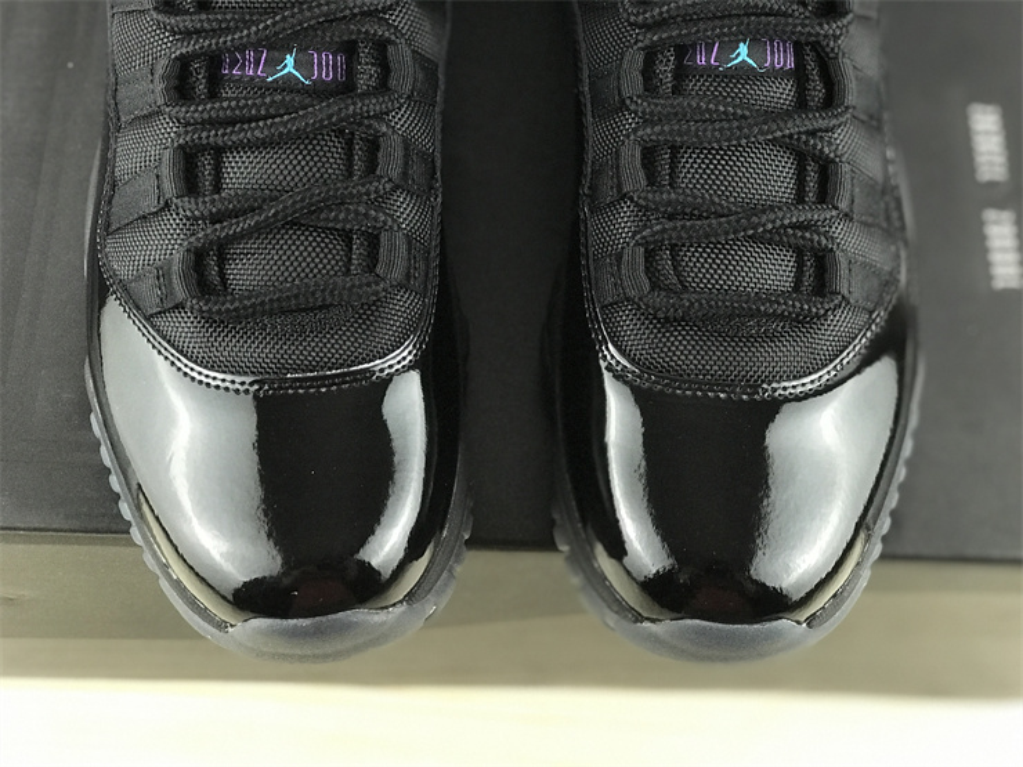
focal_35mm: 57
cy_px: 384
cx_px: 512
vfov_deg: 25.7
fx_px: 1685
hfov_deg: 33.8
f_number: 2.8
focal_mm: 6.6
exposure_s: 1/50
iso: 200
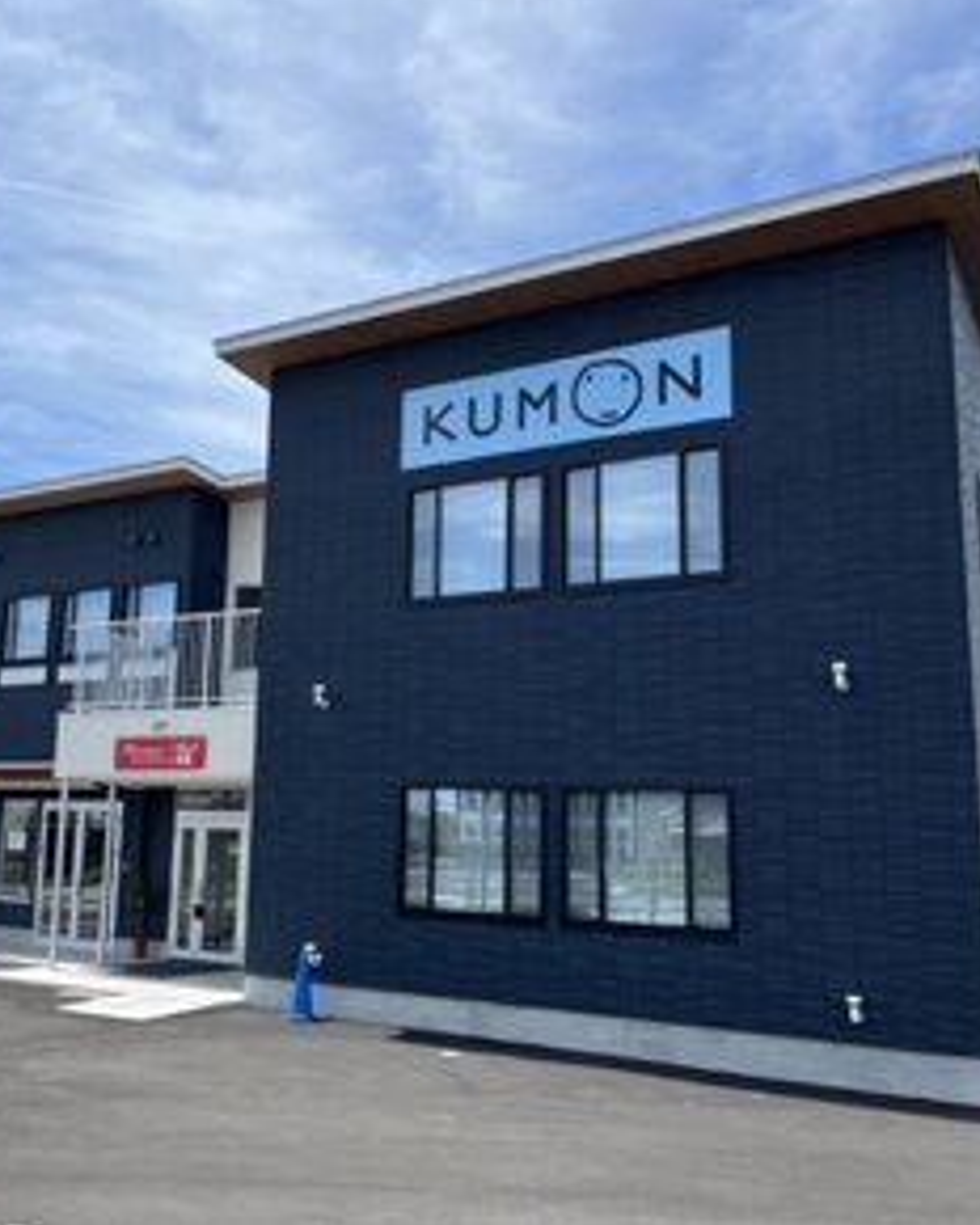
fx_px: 1269
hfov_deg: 41.6
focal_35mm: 35
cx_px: 313
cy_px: 600
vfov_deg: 51.5
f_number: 1.6
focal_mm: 5.1
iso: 50
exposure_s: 1/3215
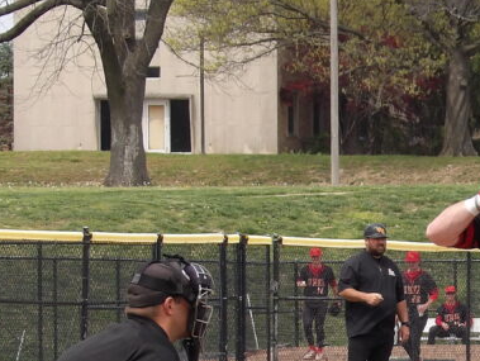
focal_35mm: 386
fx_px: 5358
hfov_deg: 5.1
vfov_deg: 3.9
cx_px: 495
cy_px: 390
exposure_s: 1/444
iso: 100
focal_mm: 25.6
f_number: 4.3
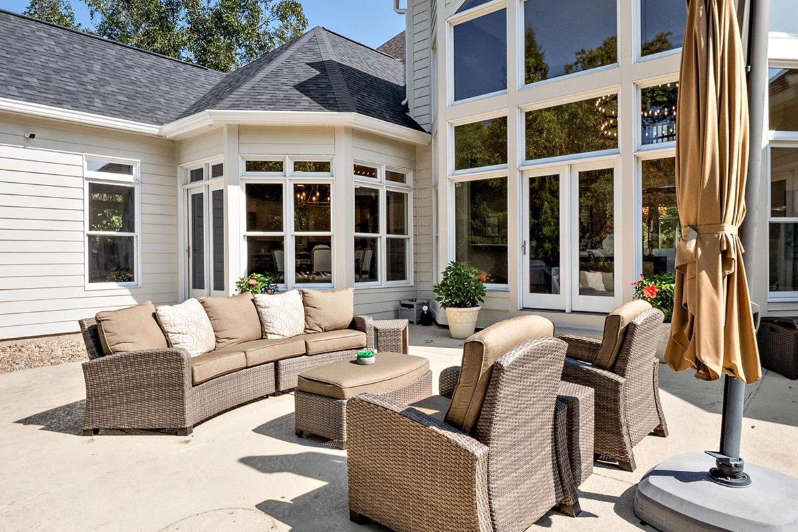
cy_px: 246
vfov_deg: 53.1
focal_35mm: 24
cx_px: 452
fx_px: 532
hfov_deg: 73.4
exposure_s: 1/640
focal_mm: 9
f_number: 8
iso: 400
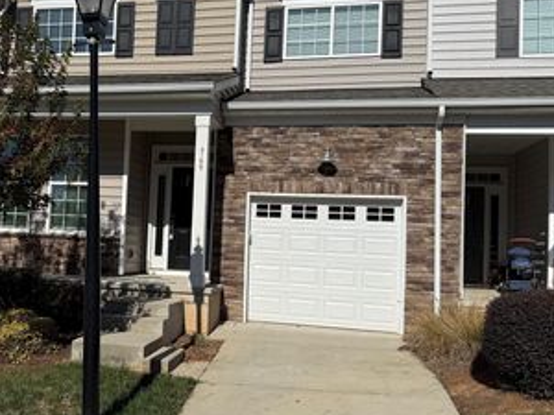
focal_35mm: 40
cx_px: 164
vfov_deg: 36.0
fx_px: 640
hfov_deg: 45.7
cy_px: 208
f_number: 1.78
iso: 80
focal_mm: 6.76
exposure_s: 1/10309
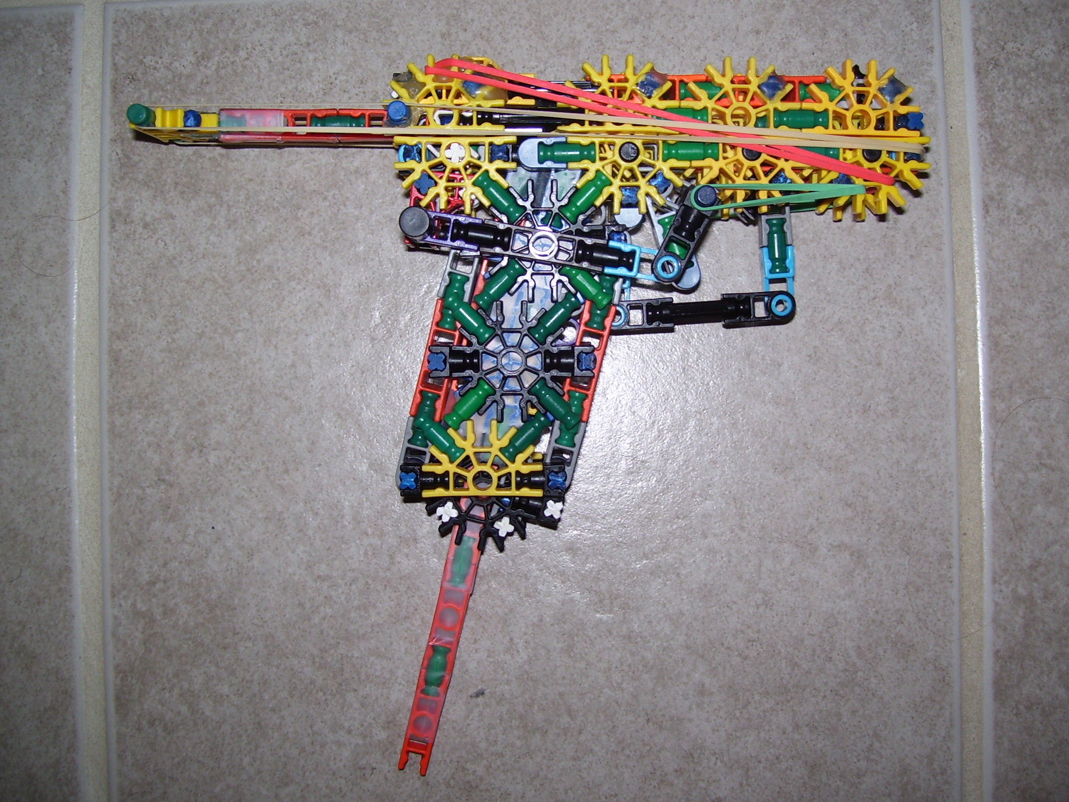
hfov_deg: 51.4
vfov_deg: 39.7
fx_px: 1112
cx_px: 534
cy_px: 401
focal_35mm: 36
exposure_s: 1/60
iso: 80
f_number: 2.7
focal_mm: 6
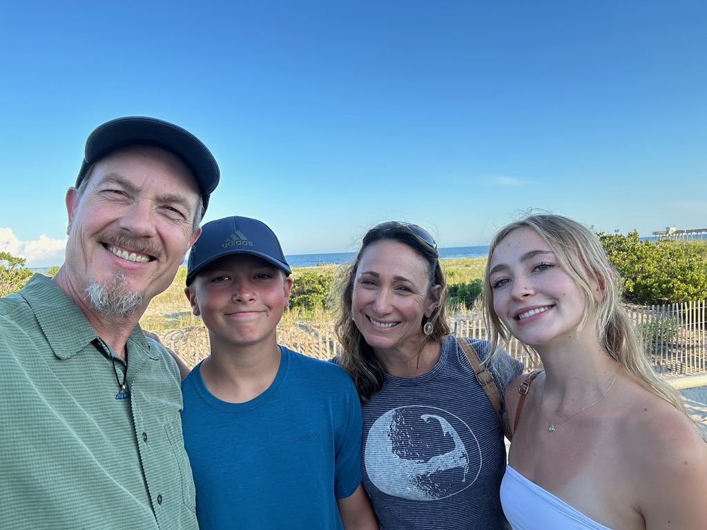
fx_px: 470
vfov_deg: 58.9
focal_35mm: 23
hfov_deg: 73.9
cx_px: 354
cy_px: 265
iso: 25
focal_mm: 2.69
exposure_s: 1/283
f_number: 1.9
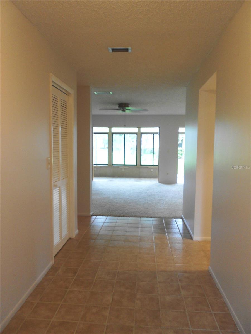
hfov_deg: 53.1
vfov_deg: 67.3
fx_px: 251
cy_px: 167
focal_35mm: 26
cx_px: 126
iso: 80
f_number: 3.2
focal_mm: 4.6
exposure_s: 1/13
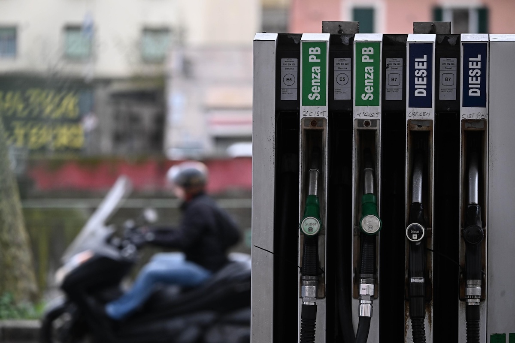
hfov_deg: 10.5
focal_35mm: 195
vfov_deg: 7.0
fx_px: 2789
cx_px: 258
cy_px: 172
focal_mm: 195
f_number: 5.6
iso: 1400
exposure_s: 1/800
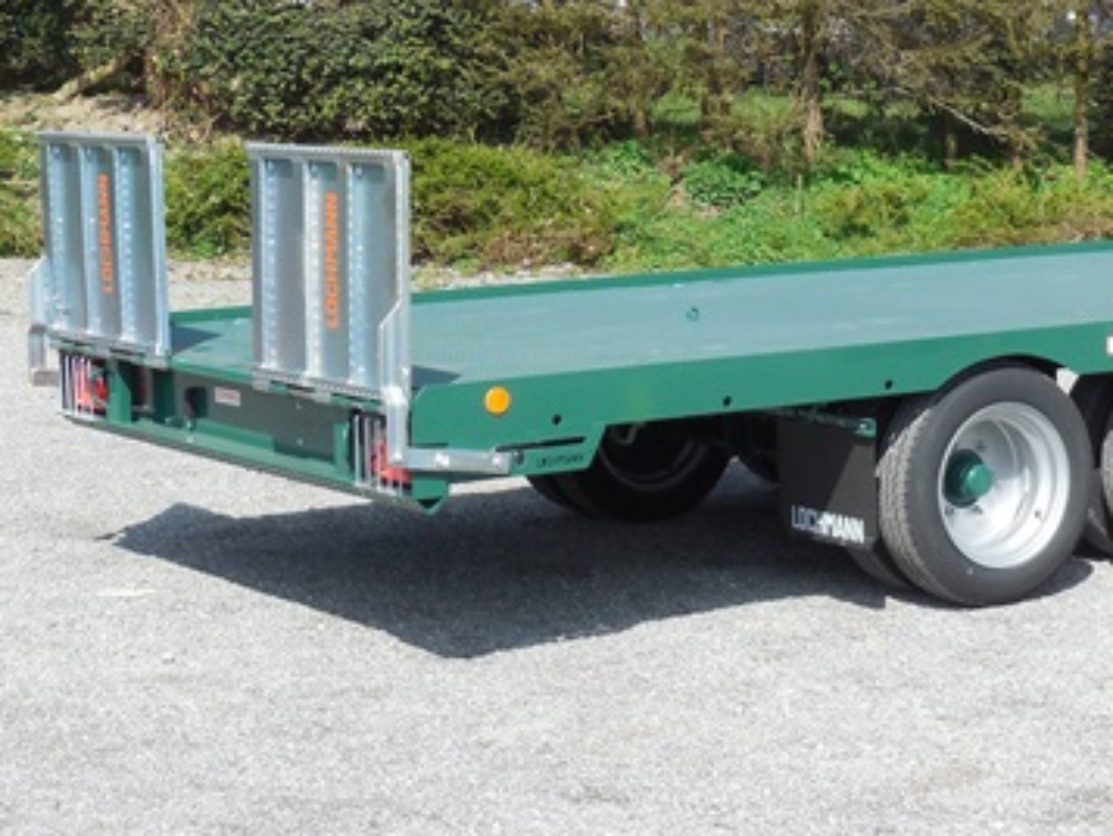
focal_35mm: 95
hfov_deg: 20.4
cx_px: 913
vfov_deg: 15.5
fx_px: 3056
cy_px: 250
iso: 125
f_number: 4
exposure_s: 1/640
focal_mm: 9.4
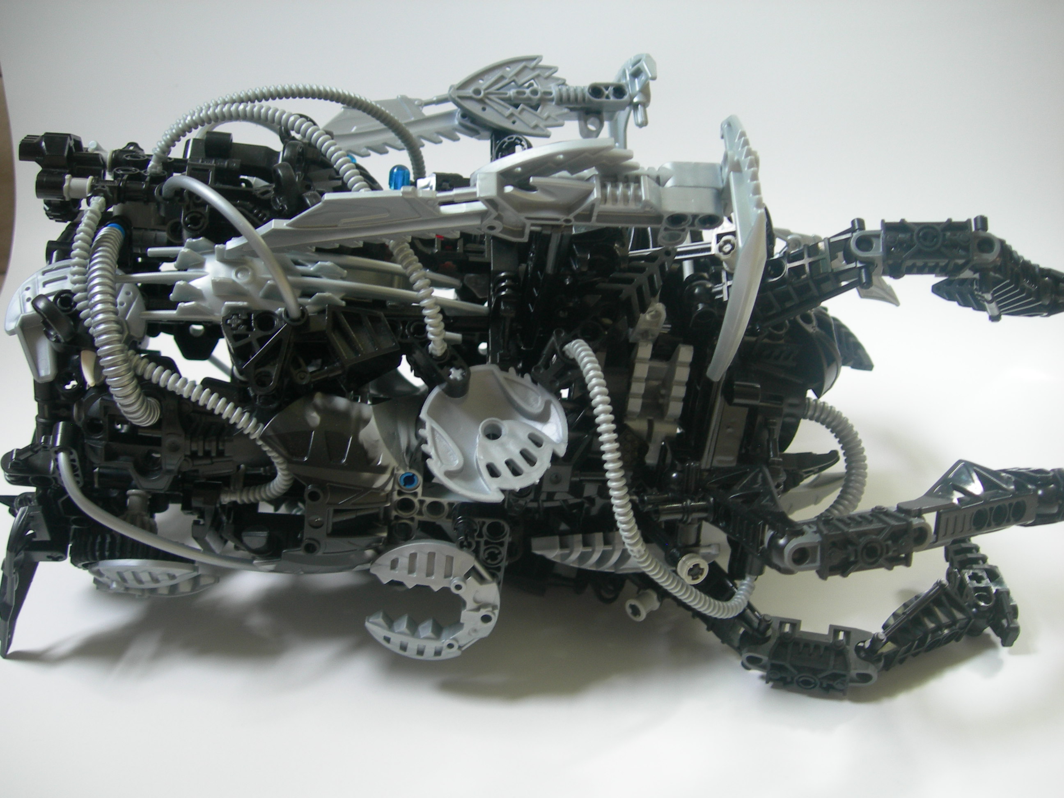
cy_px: 399
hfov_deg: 49.0
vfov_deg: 37.7
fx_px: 1168
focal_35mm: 38
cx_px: 532
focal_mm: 7.8
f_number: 2.8
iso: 67
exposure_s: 1/3.9
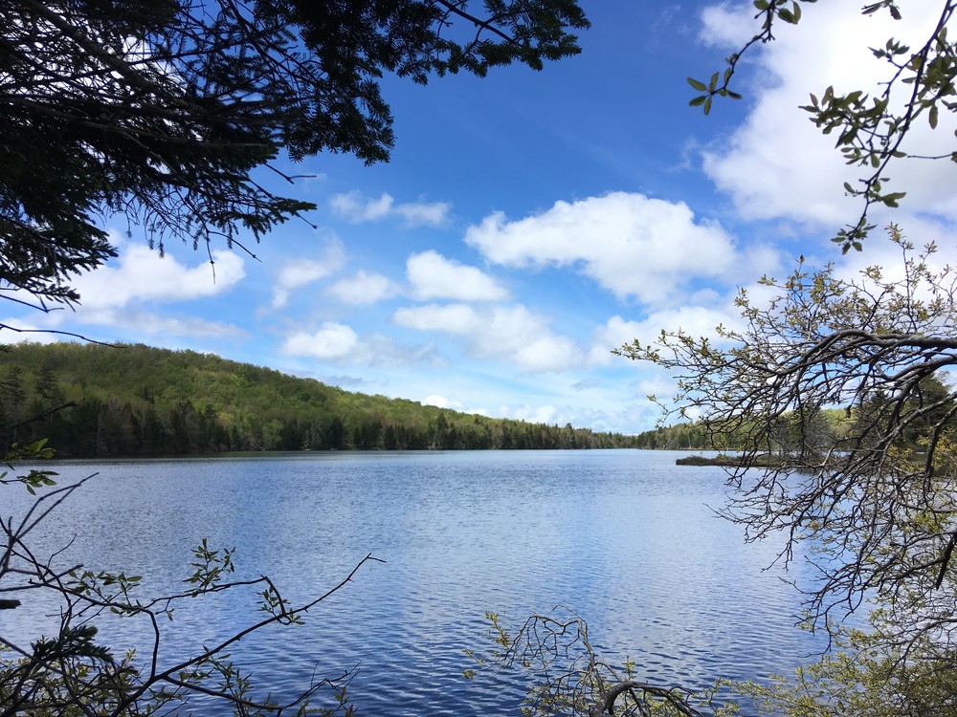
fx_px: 802
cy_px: 358
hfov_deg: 61.7
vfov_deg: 48.2
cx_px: 478
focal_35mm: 29
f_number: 2.2
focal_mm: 4.15
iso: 25
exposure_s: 1/1148
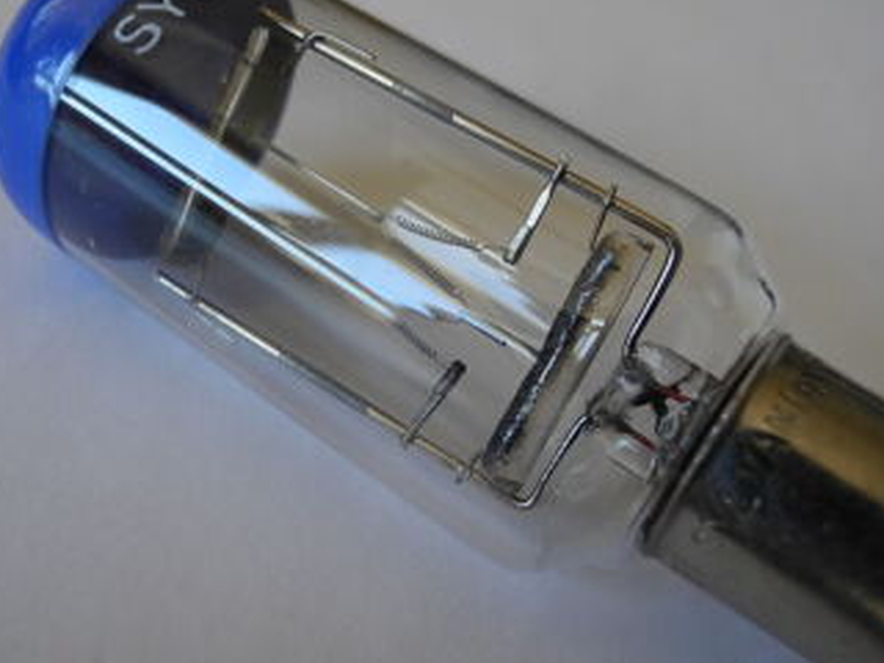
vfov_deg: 34.3
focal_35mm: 42
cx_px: 470
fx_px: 1073
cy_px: 271
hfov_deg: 44.8
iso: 100
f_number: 2.8
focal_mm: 6
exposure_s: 1/72.5
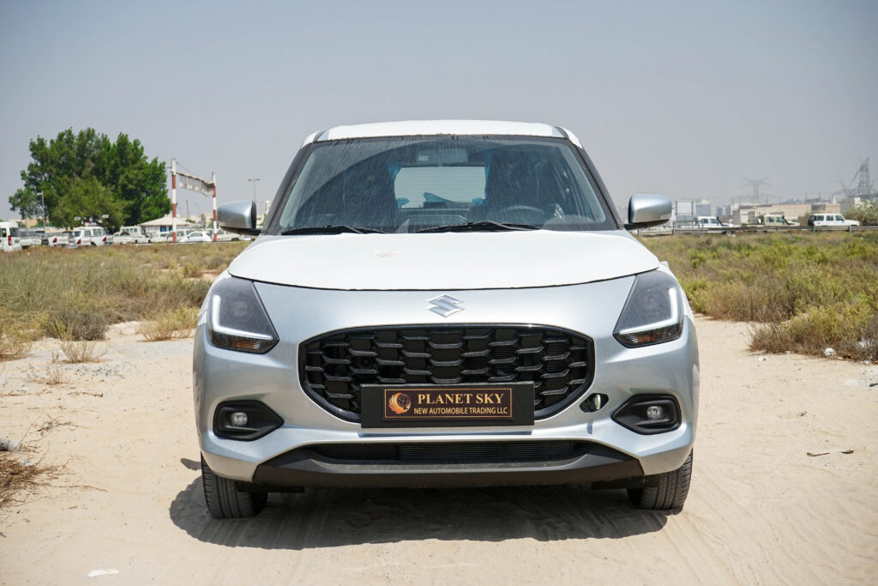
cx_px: 439
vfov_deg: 24.6
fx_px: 1341
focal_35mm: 55
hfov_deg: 36.2
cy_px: 293
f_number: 10
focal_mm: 55
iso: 400
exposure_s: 1/1000
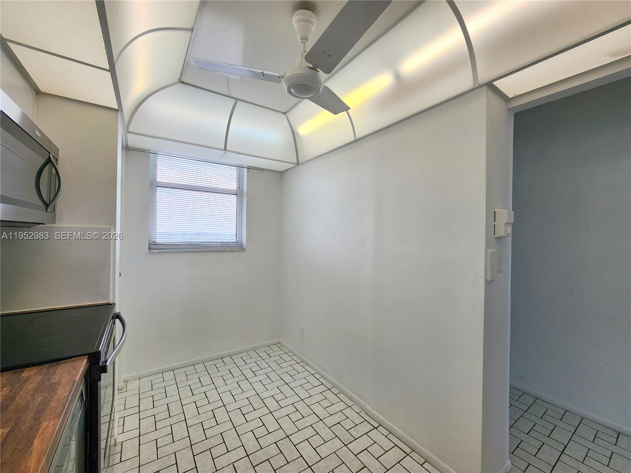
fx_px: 237
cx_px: 316
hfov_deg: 106.2
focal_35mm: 13
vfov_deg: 89.9
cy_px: 236
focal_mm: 2.2
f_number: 2.2
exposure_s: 1/138
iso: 50
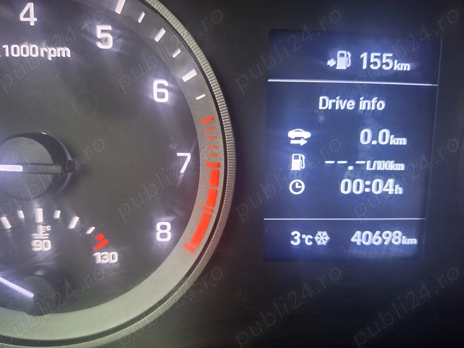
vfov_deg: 54.8
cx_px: 228
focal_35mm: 25
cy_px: 187
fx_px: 335
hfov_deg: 69.4
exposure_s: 1/24
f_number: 1.8
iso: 320
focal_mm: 5.54
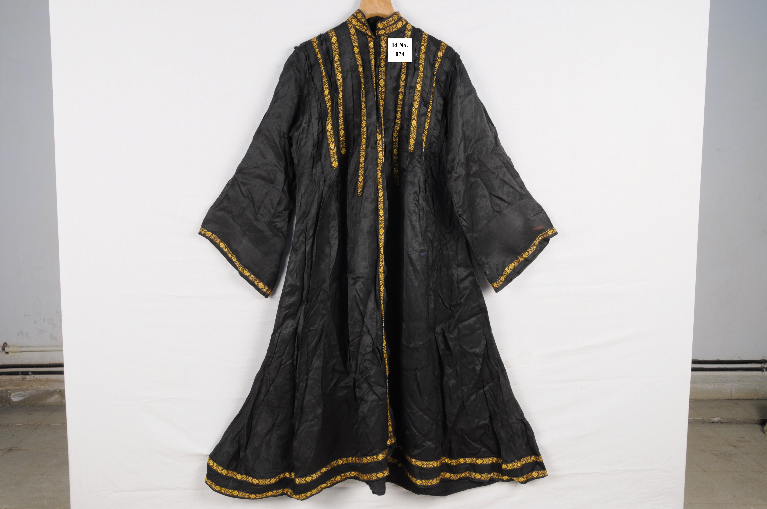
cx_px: 384
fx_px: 670
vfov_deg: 41.6
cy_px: 254
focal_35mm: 32
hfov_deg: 59.6
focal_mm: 21
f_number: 16
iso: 400
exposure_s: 1/3
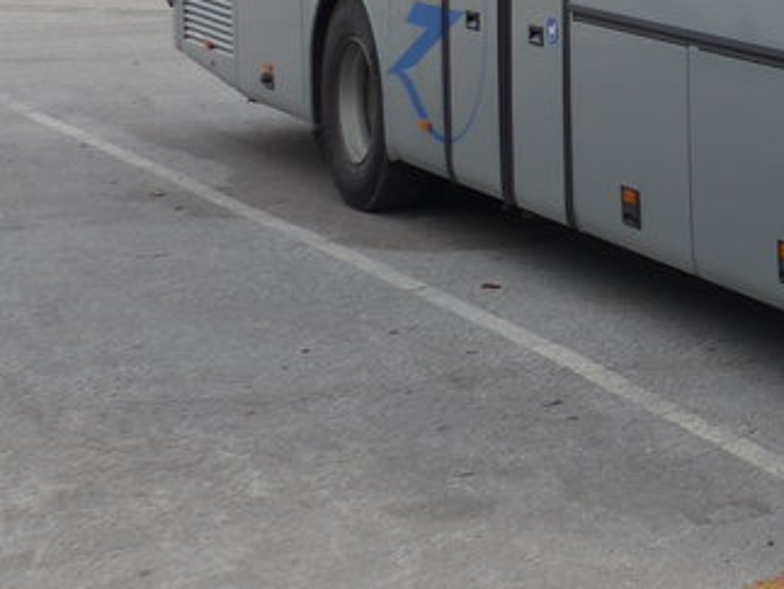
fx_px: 2607
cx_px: 1398
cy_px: -259
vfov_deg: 12.4
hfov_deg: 14.9
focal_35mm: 115
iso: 80
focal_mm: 6.5
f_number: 2.8
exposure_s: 1/400
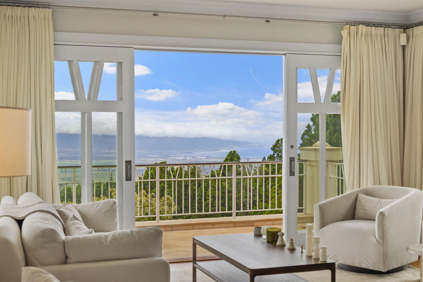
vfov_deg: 26.0
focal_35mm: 52
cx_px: 212
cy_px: 141
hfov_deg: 38.2
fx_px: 611
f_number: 8
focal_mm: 35
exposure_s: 1/160
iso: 100
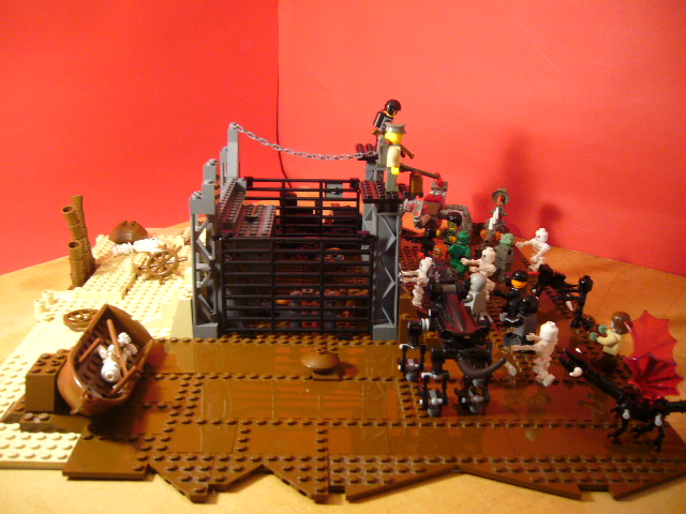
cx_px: 343
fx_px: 694
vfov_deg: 40.7
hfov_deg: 52.6
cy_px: 257
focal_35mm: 35
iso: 160
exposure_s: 1/13
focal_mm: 5.8
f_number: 2.8
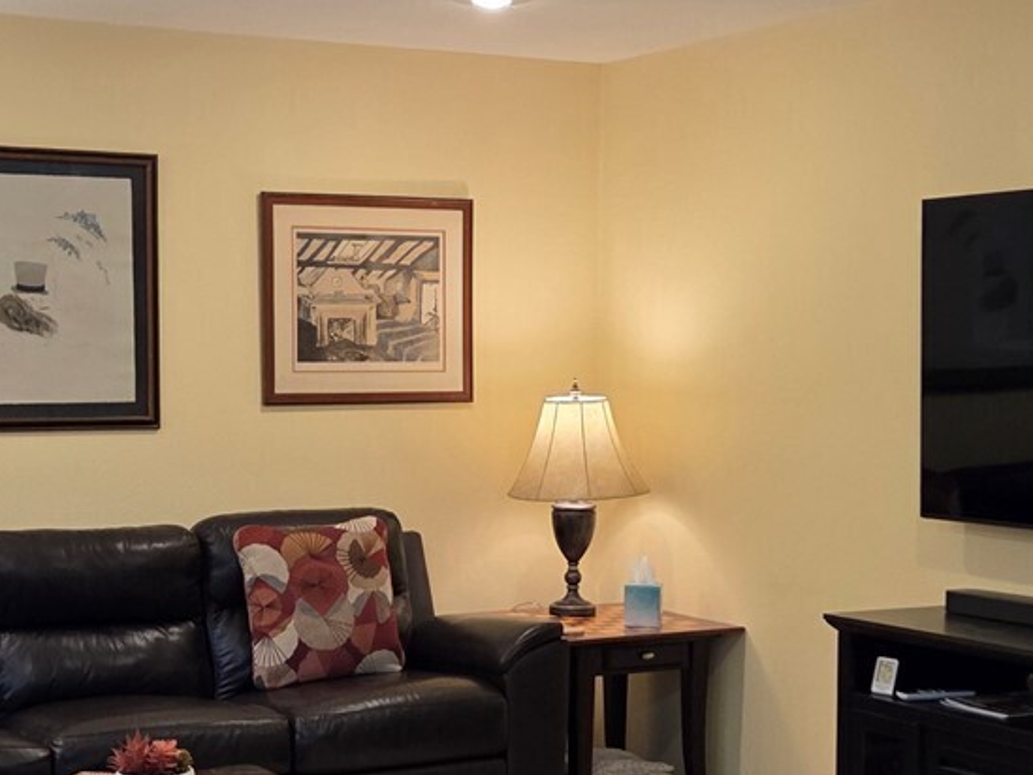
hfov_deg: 29.0
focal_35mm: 67
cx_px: 484
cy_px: 523
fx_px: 2000
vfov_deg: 21.8
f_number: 1.8
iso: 250
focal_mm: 5.4
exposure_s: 1/120
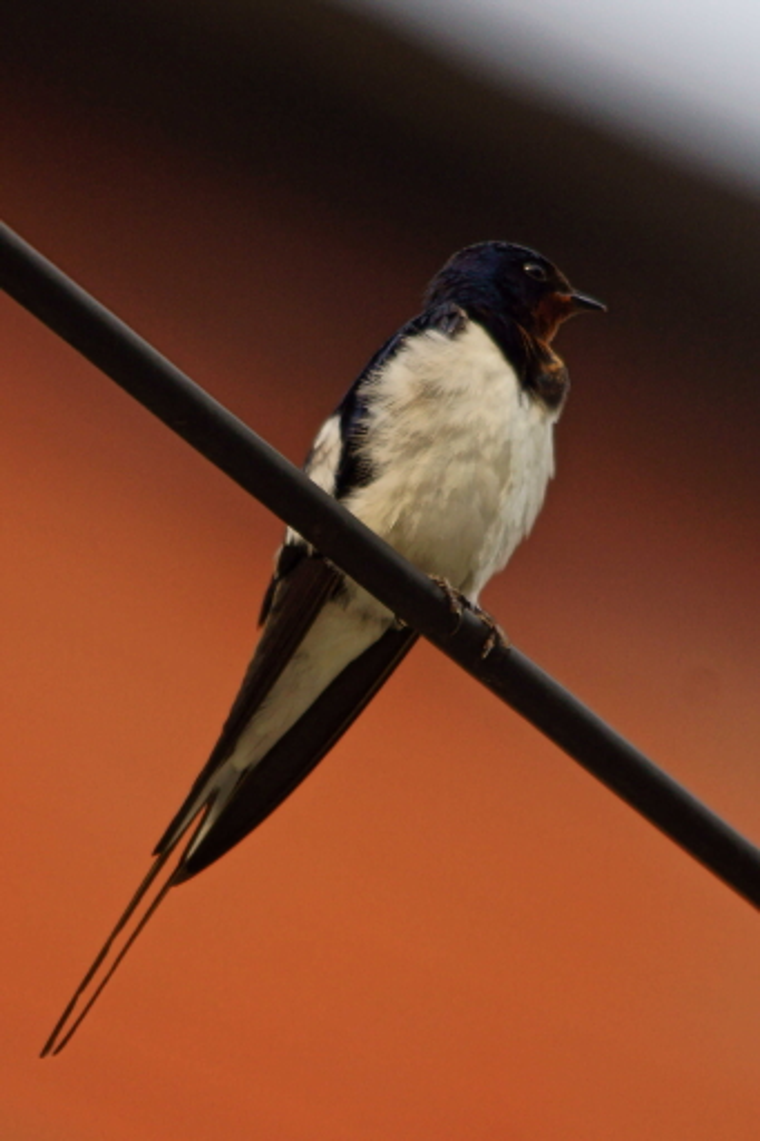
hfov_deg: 1.8
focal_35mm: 750
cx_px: 380
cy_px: 570
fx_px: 23764
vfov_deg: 2.8
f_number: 6.3
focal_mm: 500
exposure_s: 1/500
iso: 320
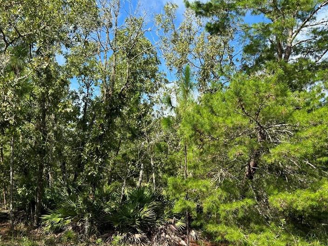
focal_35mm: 38
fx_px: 360
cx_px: 179
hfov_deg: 48.9
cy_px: 157
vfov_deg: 37.4
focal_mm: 5.7
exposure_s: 1/1645
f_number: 1.5
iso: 50
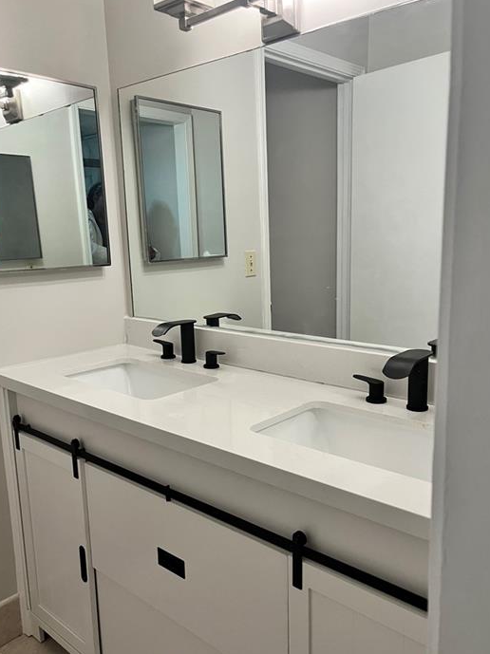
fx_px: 548
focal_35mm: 29
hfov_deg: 48.2
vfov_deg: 61.6
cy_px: 346
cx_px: 245
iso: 200
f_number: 1.6
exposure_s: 1/60
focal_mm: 5.1
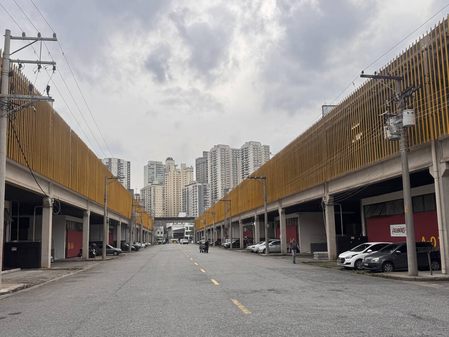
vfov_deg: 46.6
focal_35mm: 30
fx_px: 389
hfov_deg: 59.9
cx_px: 214
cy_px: 196
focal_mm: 6.76
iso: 80
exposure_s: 1/4310
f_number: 1.78
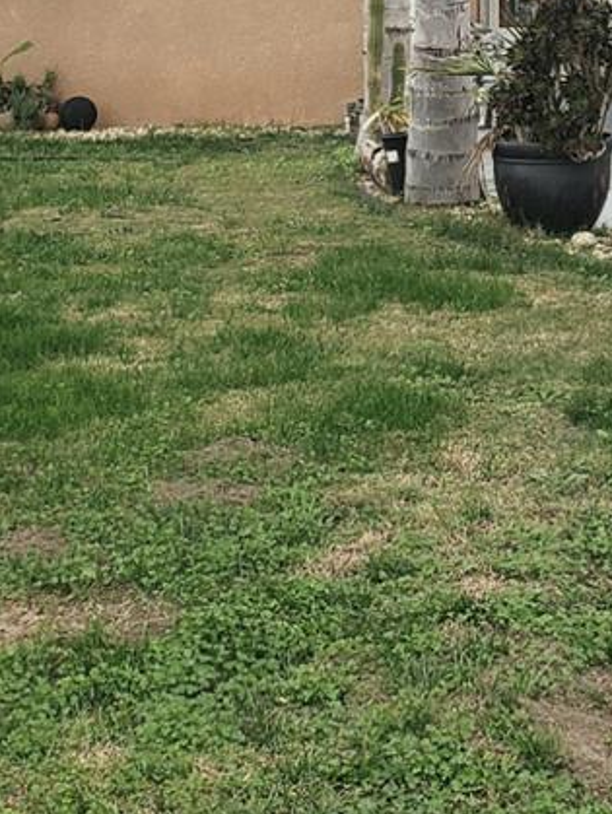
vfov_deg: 20.0
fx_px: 2189
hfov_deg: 15.5
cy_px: -119
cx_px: 654
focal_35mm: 93
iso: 50
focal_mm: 4.3
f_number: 2.4
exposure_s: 1/552
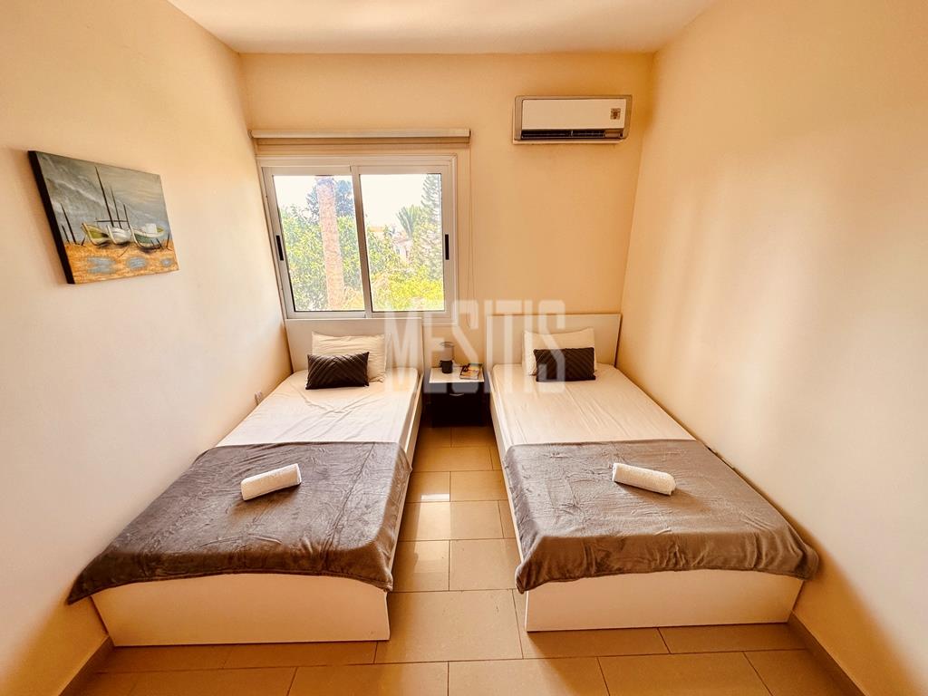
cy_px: 348
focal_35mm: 14
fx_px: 375
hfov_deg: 102.1
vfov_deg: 85.7
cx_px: 464
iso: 50
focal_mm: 2.22
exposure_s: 1/99
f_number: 2.2
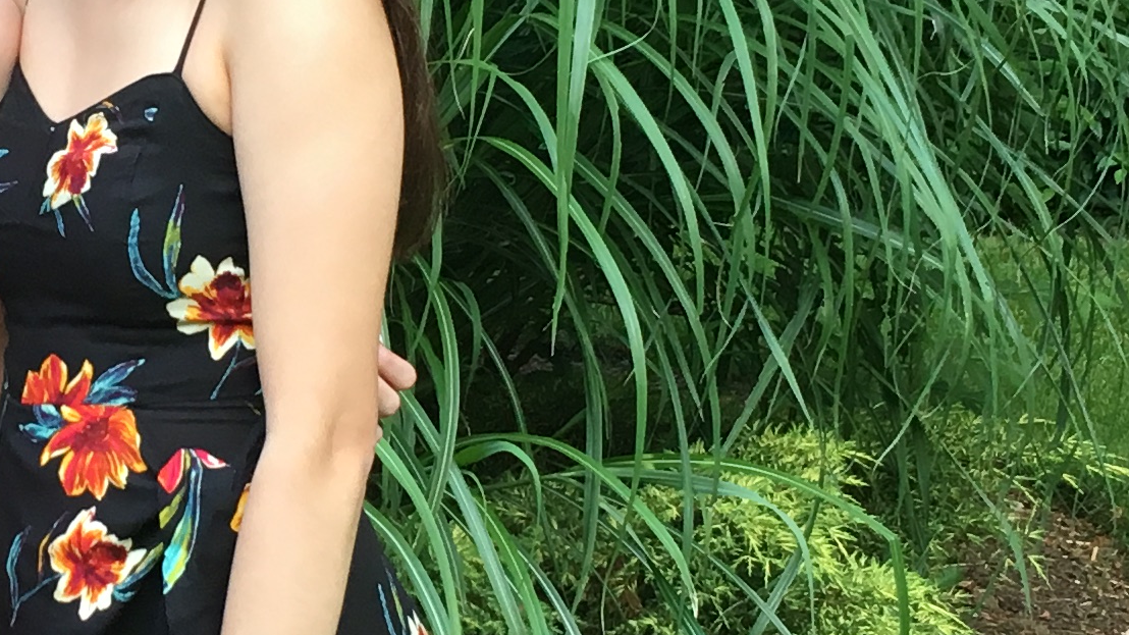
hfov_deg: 18.2
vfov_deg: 10.5
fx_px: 3442
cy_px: 292
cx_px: 57
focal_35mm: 115
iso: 25
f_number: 2.2
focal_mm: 4.15
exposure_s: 1/40
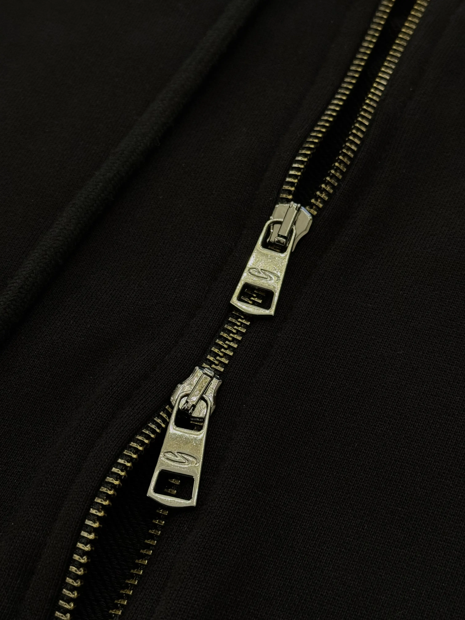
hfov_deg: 30.3
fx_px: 860
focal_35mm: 48
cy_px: 310
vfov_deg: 39.7
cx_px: 232
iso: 160
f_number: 1.78
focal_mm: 6.76
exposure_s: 1/50
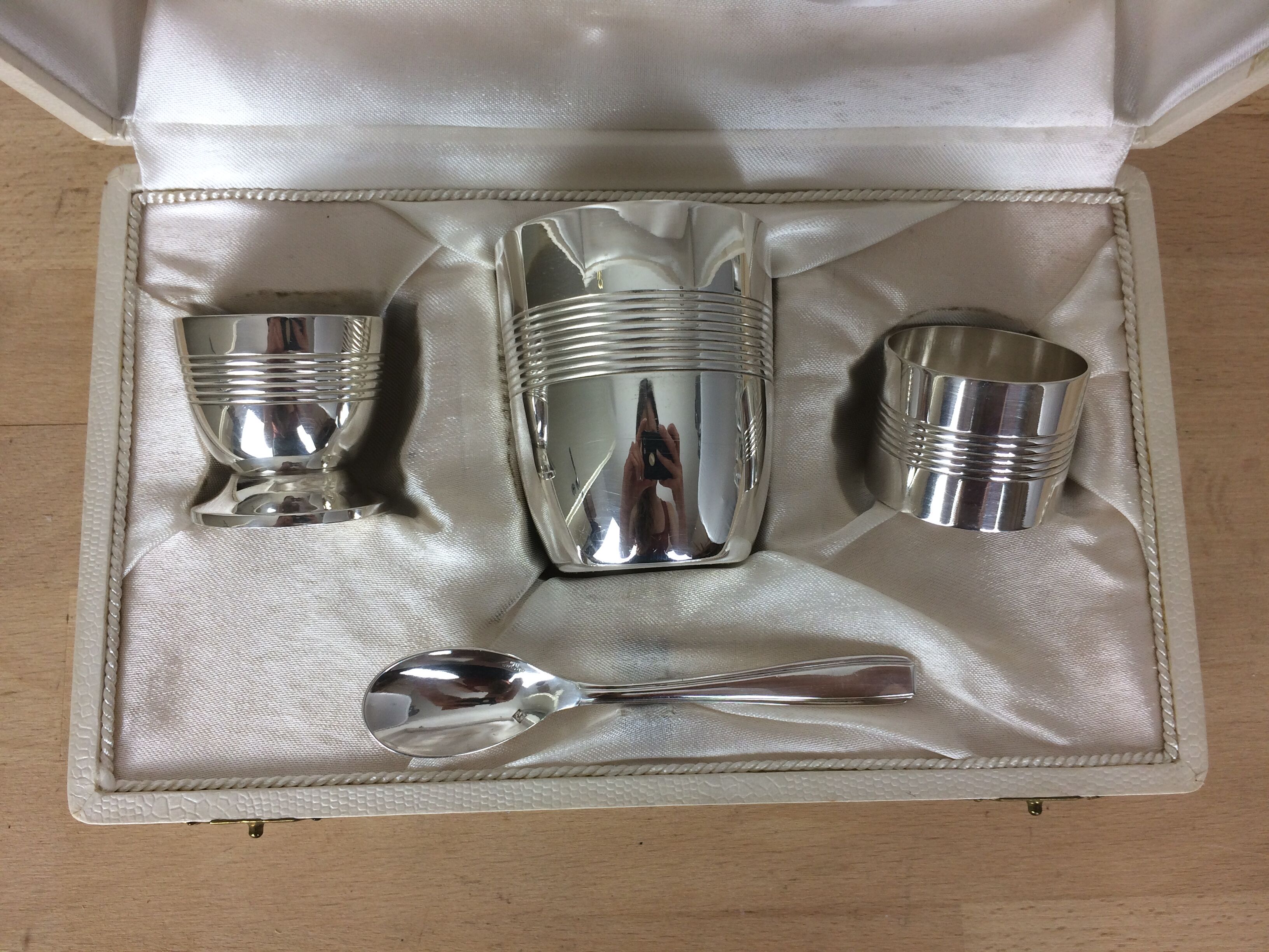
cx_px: 634
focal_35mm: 29
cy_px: 476
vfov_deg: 48.2
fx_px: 1063
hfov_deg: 61.7
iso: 50
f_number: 2.2
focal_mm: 4.15
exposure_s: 1/50
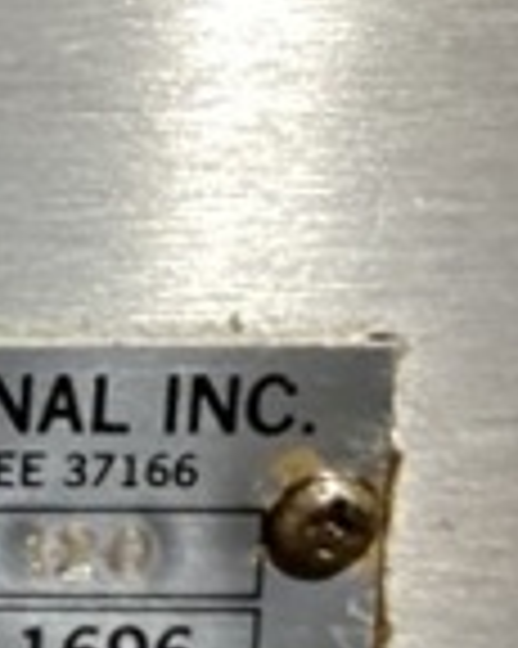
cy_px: 576
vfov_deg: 14.9
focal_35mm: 128
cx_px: -541
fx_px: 2456
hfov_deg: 10.9
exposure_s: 1/30
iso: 500
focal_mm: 3.3
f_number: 2.4
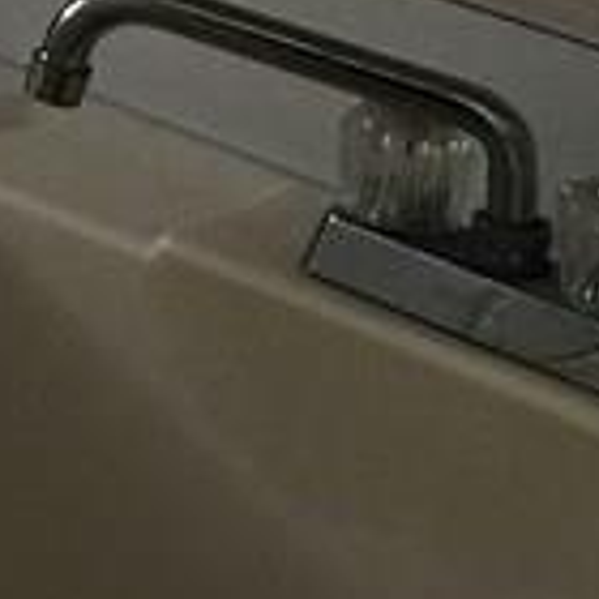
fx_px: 3681
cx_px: -1082
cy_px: -509
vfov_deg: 8.9
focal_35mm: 188
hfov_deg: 8.2
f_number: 2.2
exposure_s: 1/15
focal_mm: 4.15
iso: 32
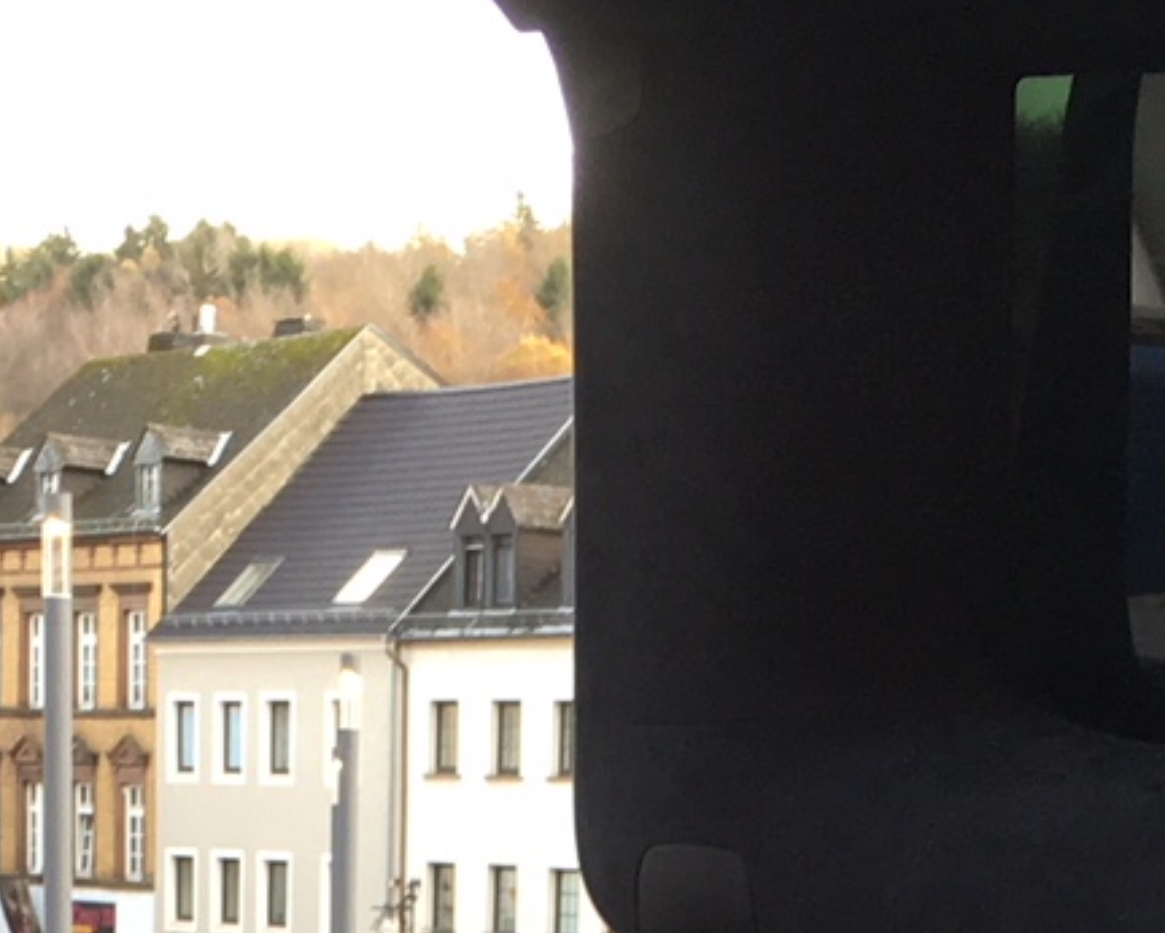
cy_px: 1847
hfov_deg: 14.6
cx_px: 704
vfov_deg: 10.7
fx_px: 4553
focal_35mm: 132
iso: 32
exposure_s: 1/100
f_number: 2.2
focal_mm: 4.15
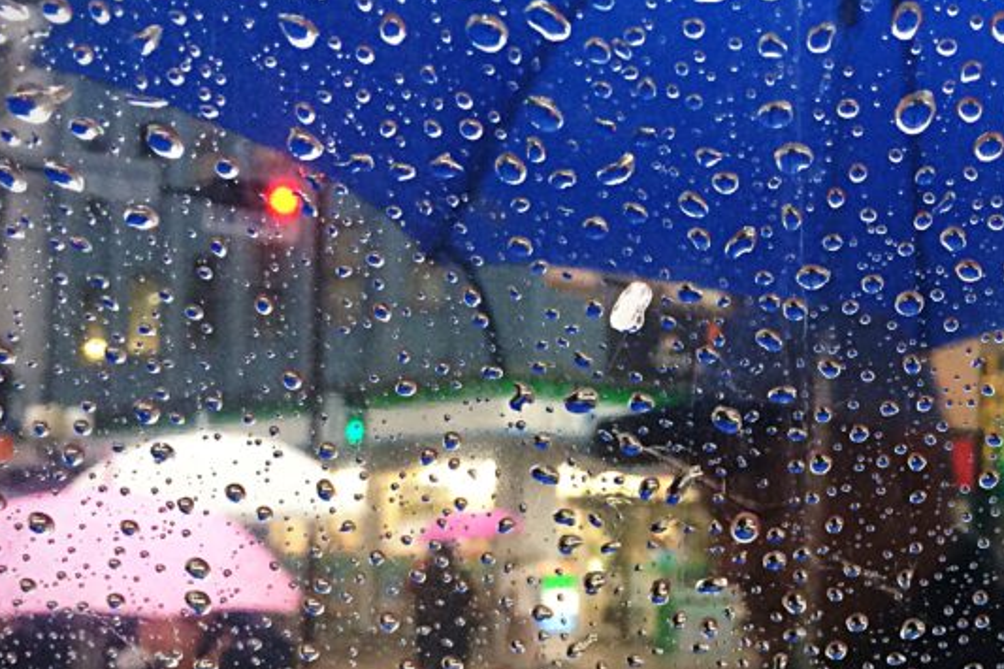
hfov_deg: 32.7
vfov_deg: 22.5
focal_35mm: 60
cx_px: 767
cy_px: 473
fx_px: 1673
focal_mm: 4.12
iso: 40
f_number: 2.2
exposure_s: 1/30
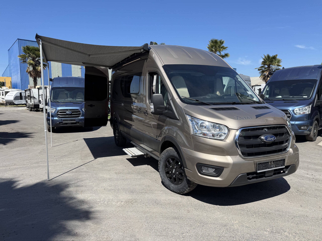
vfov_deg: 56.8
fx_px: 223
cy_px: 120
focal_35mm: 24
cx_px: 161
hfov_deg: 71.6
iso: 80
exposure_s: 1/3802
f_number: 1.78
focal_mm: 6.76
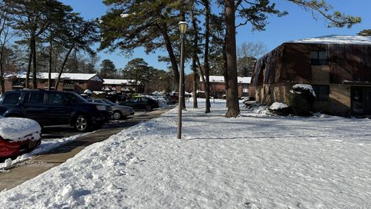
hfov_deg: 69.9
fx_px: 266
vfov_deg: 42.2
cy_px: 67
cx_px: 188
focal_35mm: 27
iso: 80
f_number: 1.78
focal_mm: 6.76
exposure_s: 1/9091
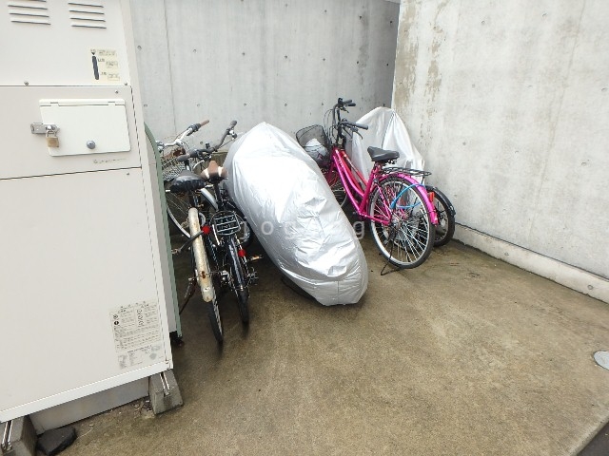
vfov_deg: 63.4
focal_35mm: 21
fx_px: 369
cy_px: 228
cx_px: 304
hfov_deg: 79.0
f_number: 3.5
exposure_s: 1/160
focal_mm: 3.7
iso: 125
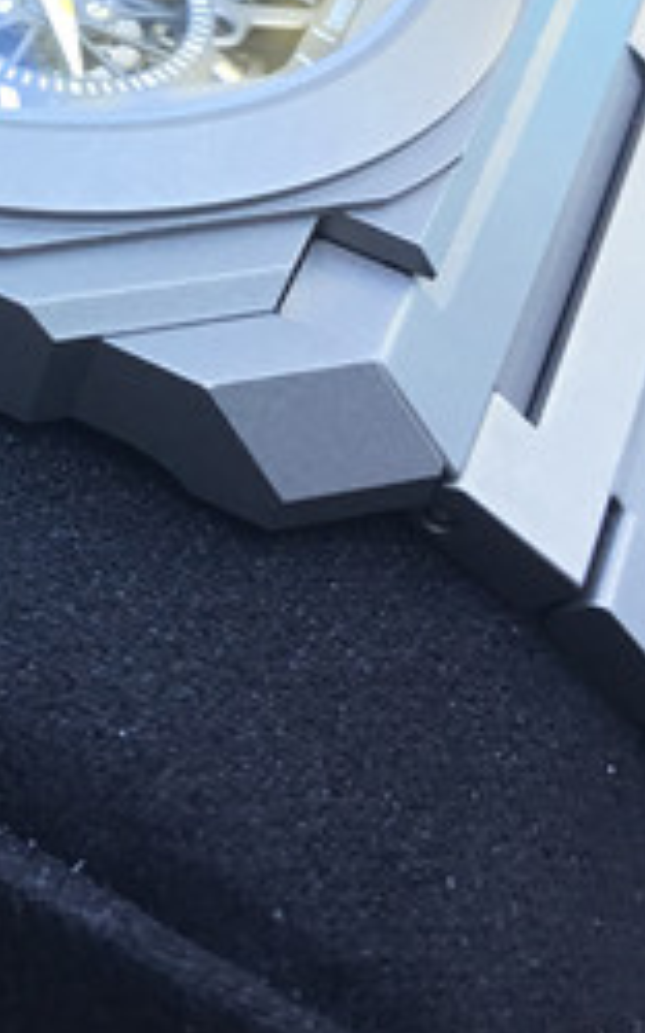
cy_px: 124
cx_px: -211
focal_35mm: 84
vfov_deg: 24.0
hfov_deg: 14.8
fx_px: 2365
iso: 32
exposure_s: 1/60
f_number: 2.4
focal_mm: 3.3
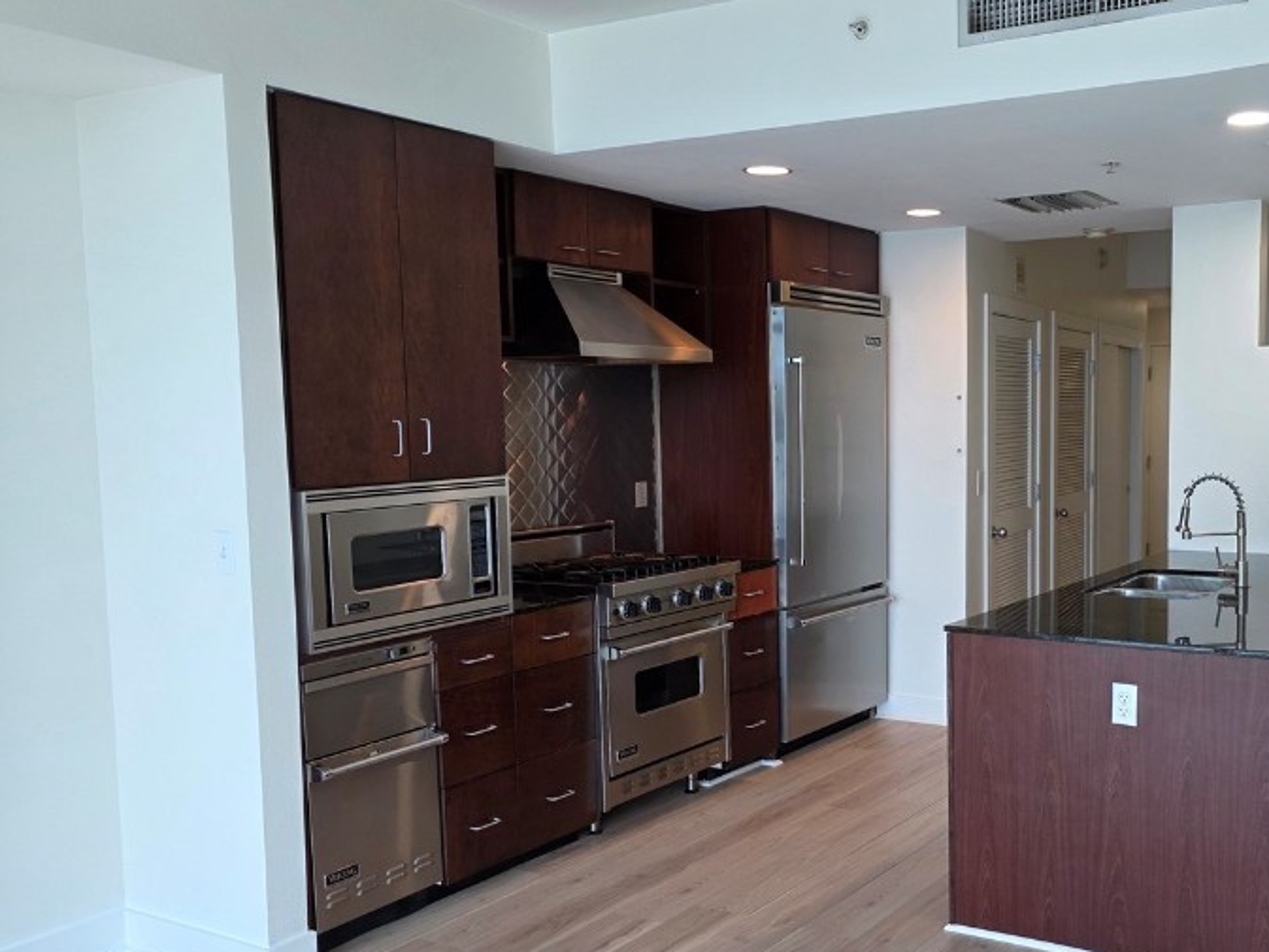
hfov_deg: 50.7
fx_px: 1283
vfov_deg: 40.6
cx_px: 935
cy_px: 541
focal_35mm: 35
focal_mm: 6.3
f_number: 1.7
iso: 100
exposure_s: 1/120
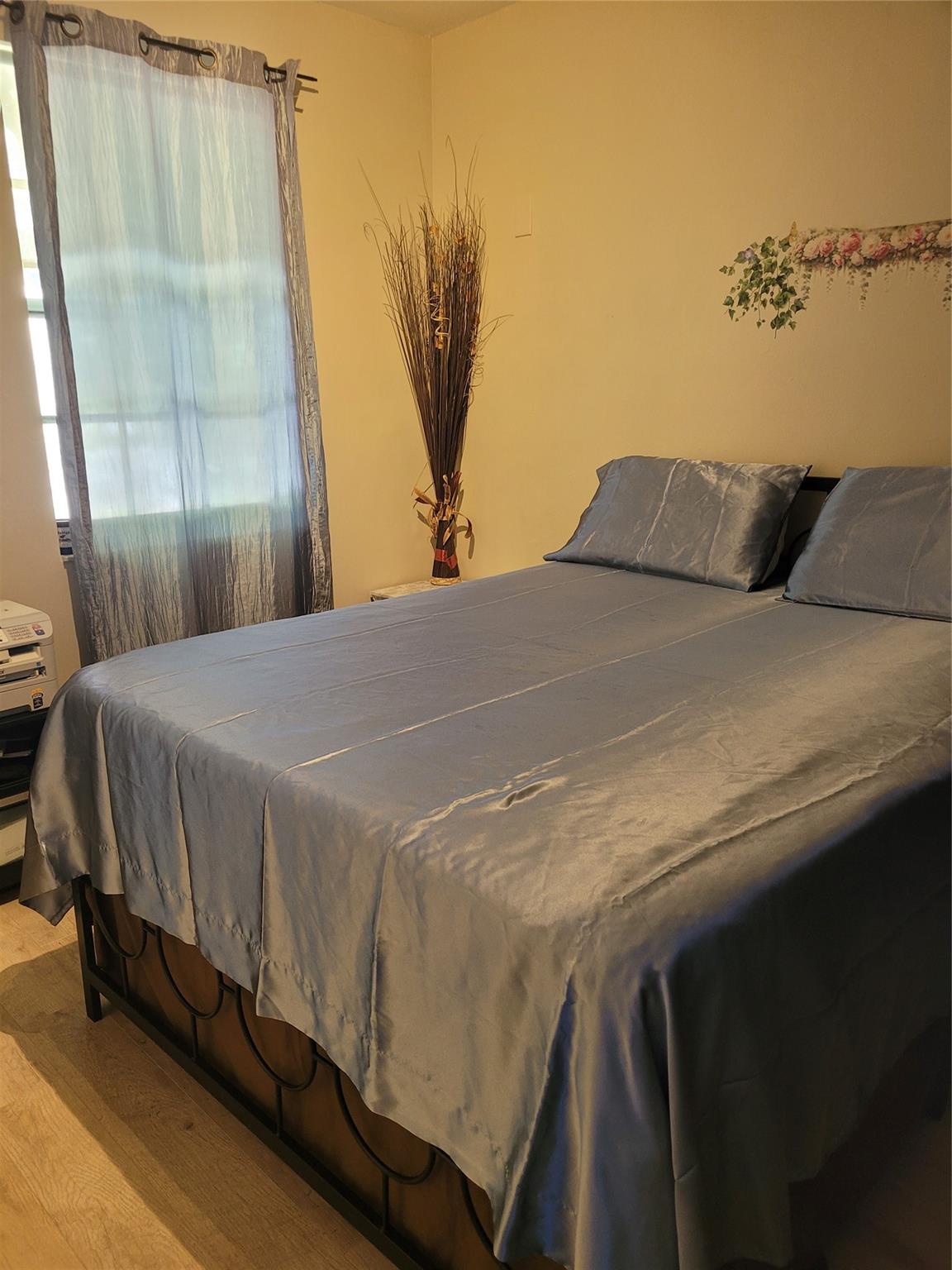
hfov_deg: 53.1
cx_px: 476
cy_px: 635
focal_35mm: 26
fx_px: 953
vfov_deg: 67.3
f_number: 1.8
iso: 200
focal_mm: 5.4
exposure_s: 1/40
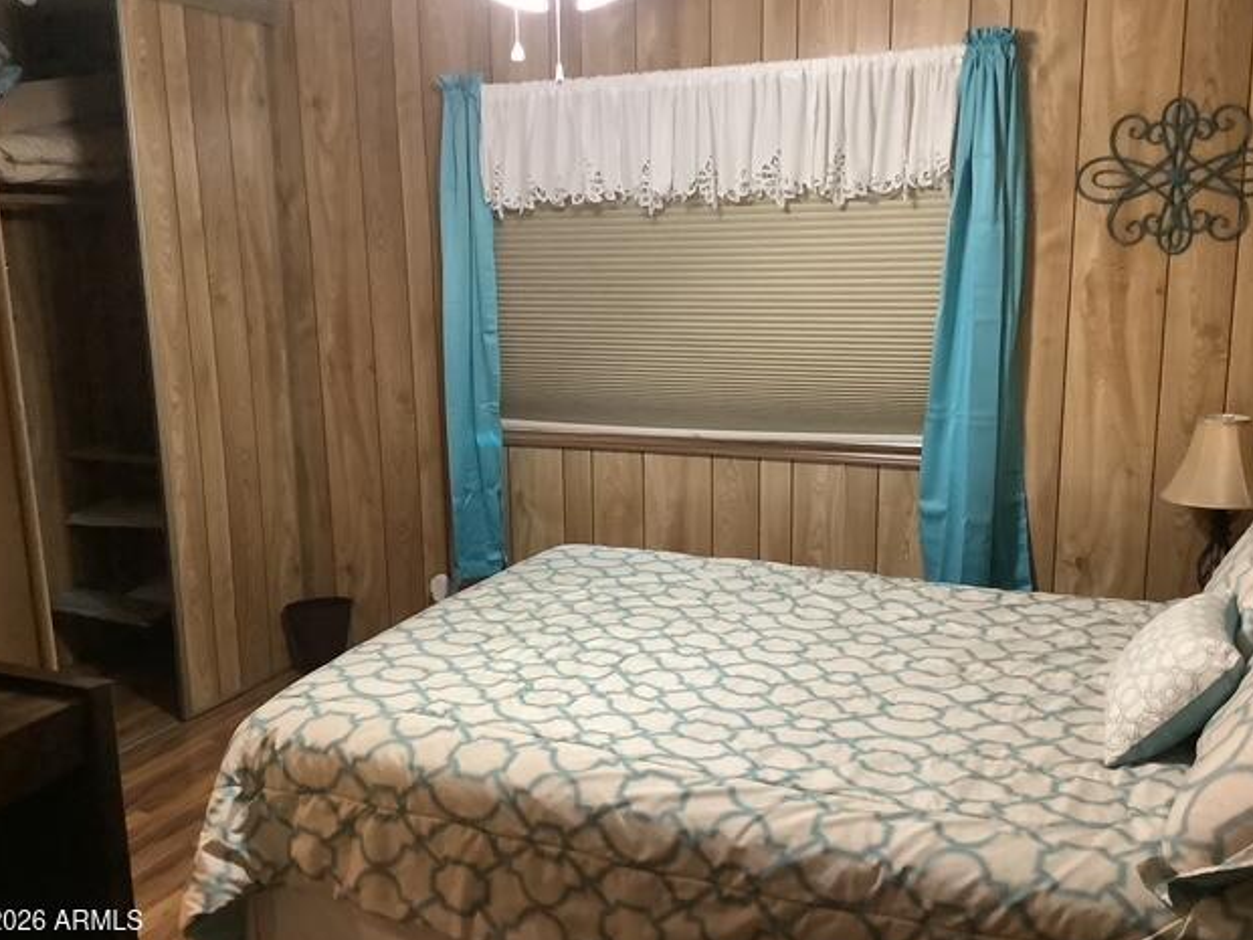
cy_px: 479
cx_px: 622
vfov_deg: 44.2
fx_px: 1158
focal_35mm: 32
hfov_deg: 56.8
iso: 400
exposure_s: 1/40
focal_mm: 3.3
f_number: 2.4
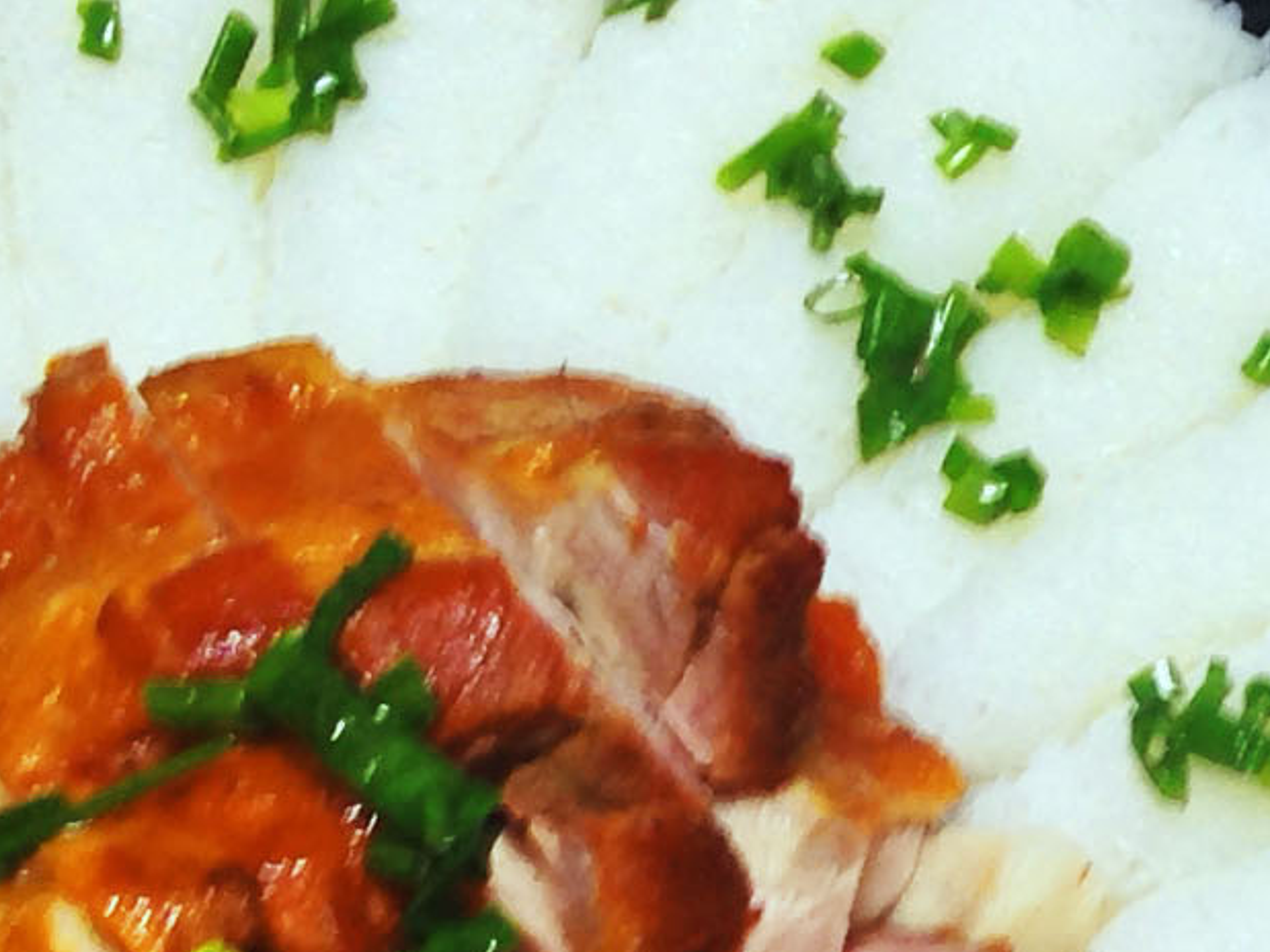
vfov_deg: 8.4
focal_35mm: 174
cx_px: 1865
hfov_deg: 11.0
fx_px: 6383
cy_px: 1278
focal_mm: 4.12
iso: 50
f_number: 2.4
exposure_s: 1/24
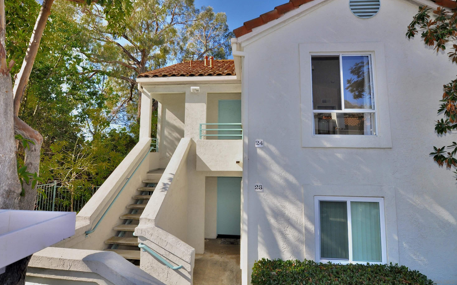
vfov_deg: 66.2
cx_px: 232
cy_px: 127
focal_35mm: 18
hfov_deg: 92.6
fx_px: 218
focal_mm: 11
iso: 200
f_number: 6.3
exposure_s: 1/160
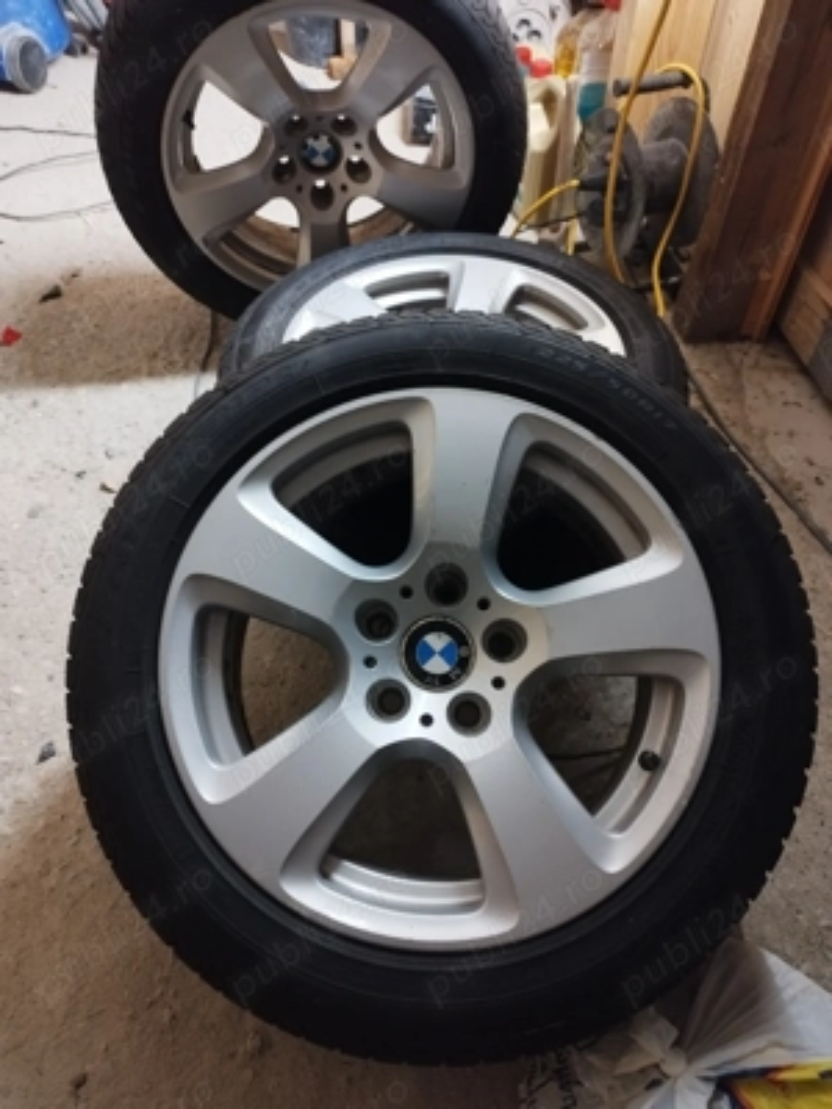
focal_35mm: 24
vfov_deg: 71.6
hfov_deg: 56.8
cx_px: 416
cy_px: 554
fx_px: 769
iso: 520
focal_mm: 5.89
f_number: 1.89
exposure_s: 1/25
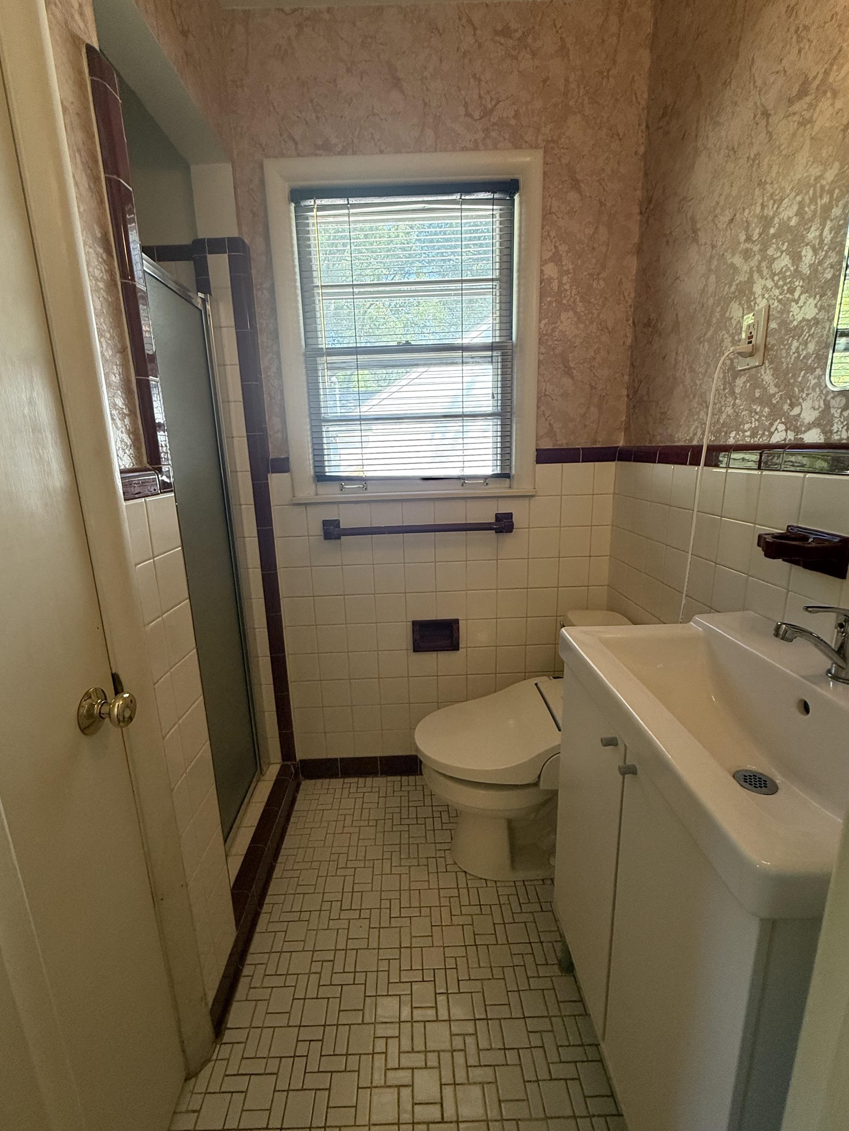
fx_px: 490
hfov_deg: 81.7
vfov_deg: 98.2
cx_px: 407
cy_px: 566
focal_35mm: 15
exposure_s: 1/99
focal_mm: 2.22
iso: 125
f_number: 2.2
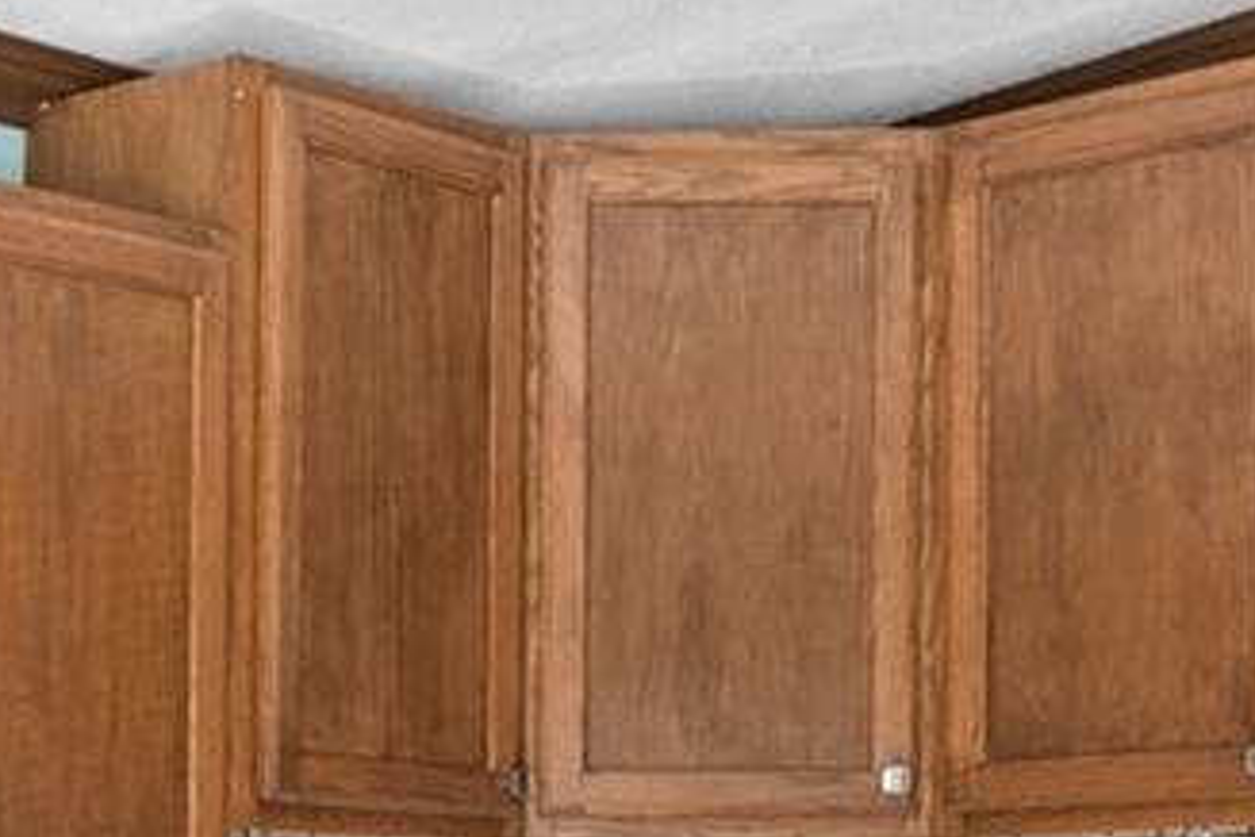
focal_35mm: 98
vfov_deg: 13.4
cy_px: 1110
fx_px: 3416
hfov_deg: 20.2
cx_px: 38
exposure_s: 1/6
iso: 320
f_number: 8
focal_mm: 20
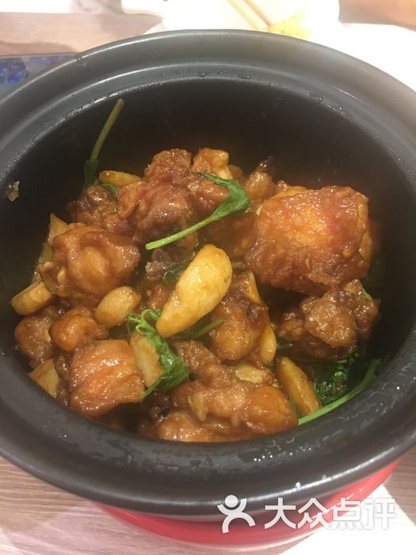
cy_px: 278
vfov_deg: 61.7
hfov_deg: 48.2
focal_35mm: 29
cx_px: 208
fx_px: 465
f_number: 2.2
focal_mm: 4.15
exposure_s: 1/10
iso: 80
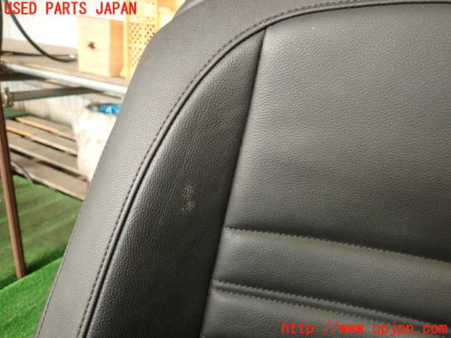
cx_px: 226
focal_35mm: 25
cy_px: 169
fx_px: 326
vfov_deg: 54.9
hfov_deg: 69.4
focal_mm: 4.5
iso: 160
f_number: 2
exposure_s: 1/60
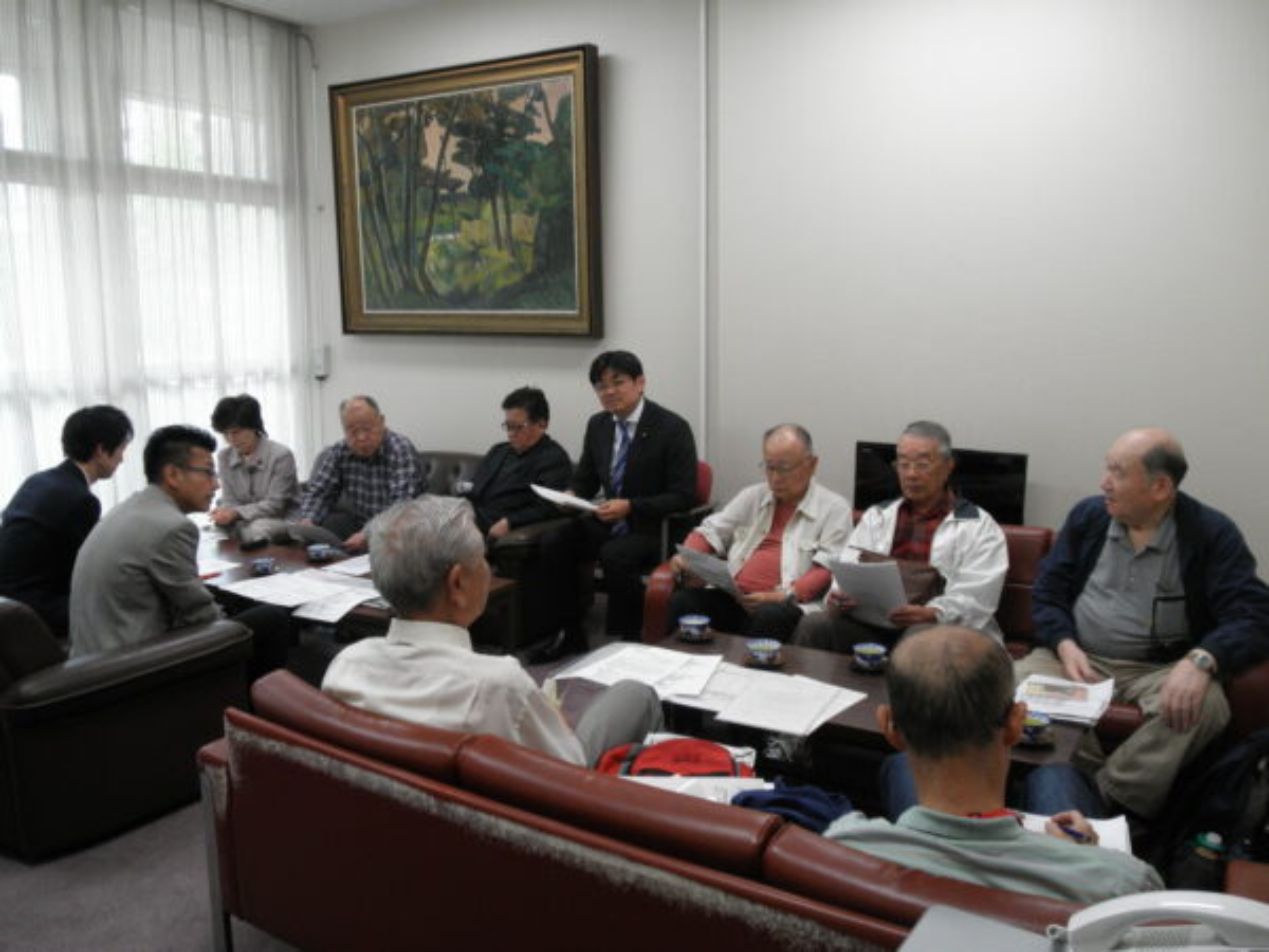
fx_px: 1026
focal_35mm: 28
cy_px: 476
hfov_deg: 63.4
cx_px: 634
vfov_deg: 49.7
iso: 125
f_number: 3
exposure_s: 1/30
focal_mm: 5
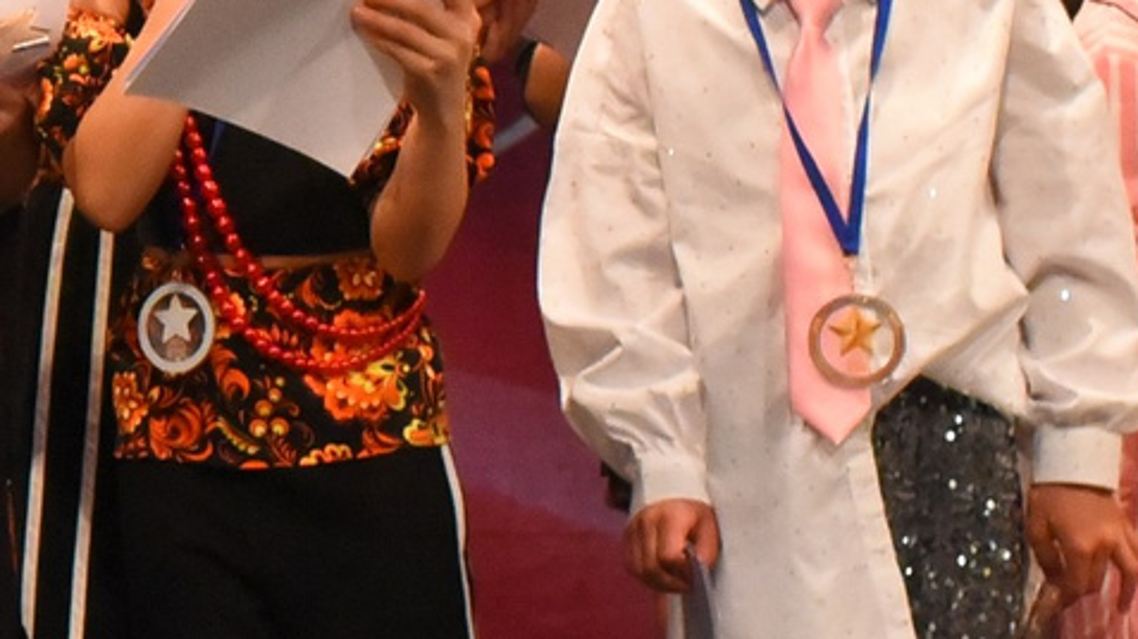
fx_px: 5943
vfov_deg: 6.1
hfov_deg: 10.3
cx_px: -899
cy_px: 37
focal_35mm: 197
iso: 5000
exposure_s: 1/250
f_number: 6.3
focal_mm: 35
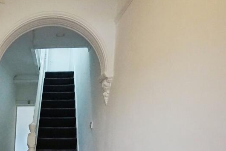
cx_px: 36
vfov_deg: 42.3
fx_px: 182
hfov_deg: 57.5
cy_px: 127
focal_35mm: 29
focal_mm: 10
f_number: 4
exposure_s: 1/125
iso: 3200
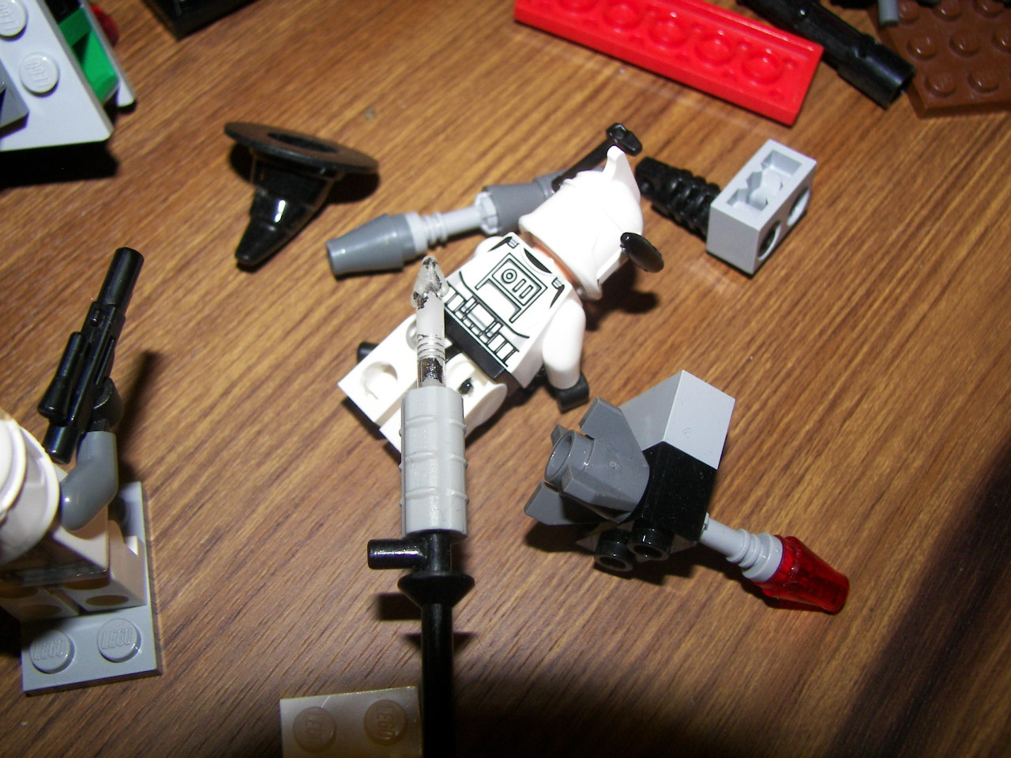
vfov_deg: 39.7
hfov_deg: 51.4
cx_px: 506
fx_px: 1051
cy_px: 379
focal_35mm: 36
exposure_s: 1/30
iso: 100
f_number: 2.8
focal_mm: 6
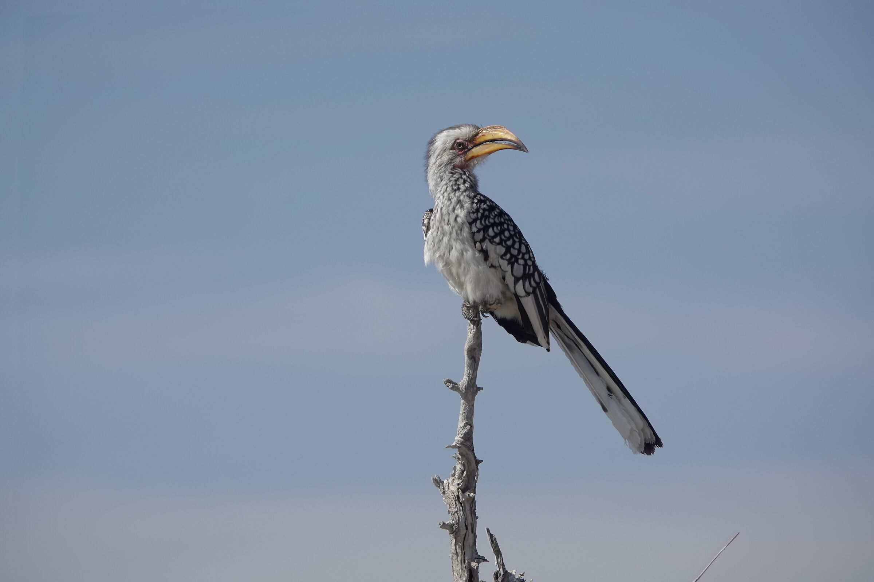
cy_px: 291
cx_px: 437
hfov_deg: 3.4
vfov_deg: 2.3
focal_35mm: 600
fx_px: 14566
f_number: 6.3
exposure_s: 1/640
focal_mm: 220
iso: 100
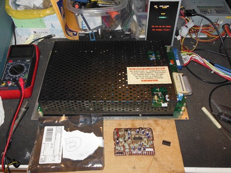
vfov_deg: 48.2
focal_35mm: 29
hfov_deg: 61.7
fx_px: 194
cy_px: 86
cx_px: 116
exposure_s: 1/25
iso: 200
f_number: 3.3
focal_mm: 5.2
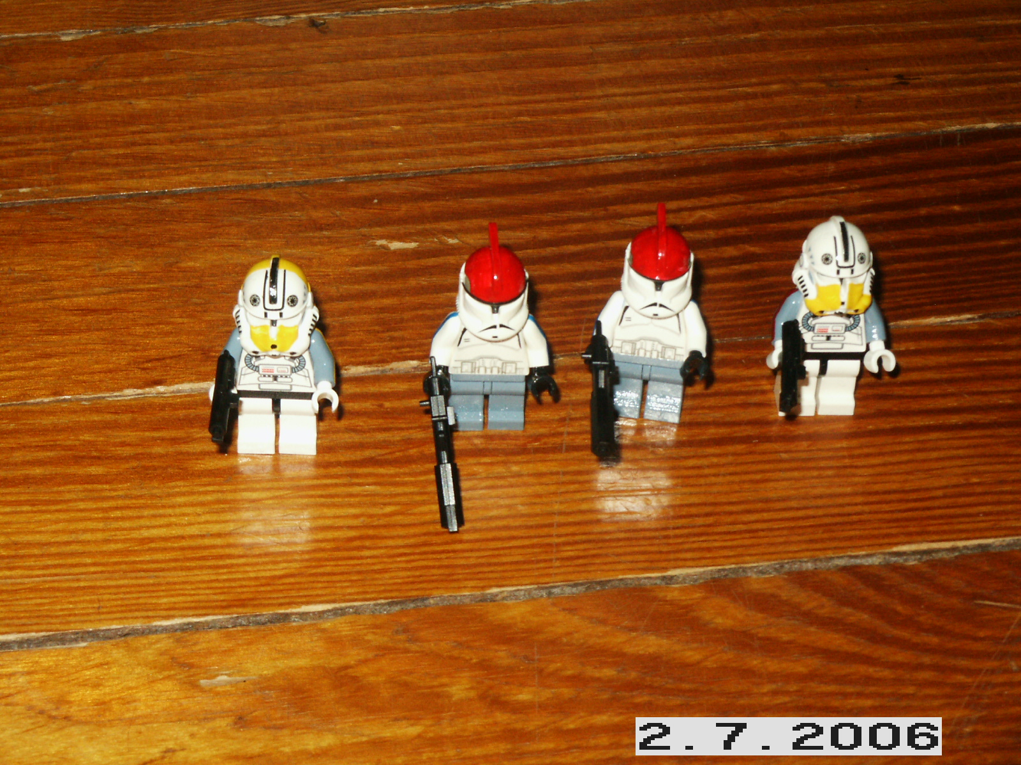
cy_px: 382
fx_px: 3008
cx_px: 510
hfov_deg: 19.3
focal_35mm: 102
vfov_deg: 14.5
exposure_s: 1/90
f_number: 8
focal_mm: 20.73
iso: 200
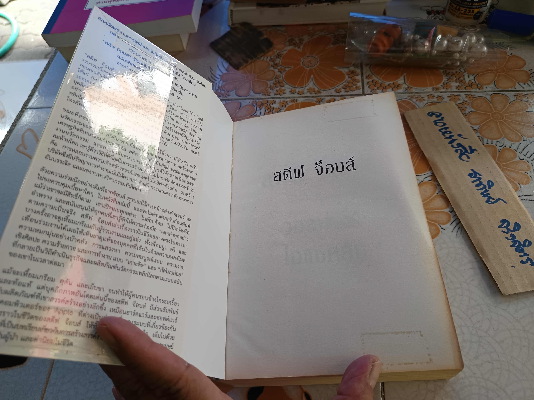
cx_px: 267
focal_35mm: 24
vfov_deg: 56.8
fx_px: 370
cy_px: 200
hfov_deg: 71.6
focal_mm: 5.31
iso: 207
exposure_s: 1/50
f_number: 1.7
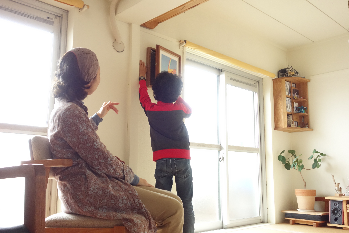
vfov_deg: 36.9
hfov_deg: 53.1
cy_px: 116
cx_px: 174
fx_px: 349
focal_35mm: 36
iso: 1000
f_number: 3.2
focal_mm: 13.42
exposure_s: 1/40
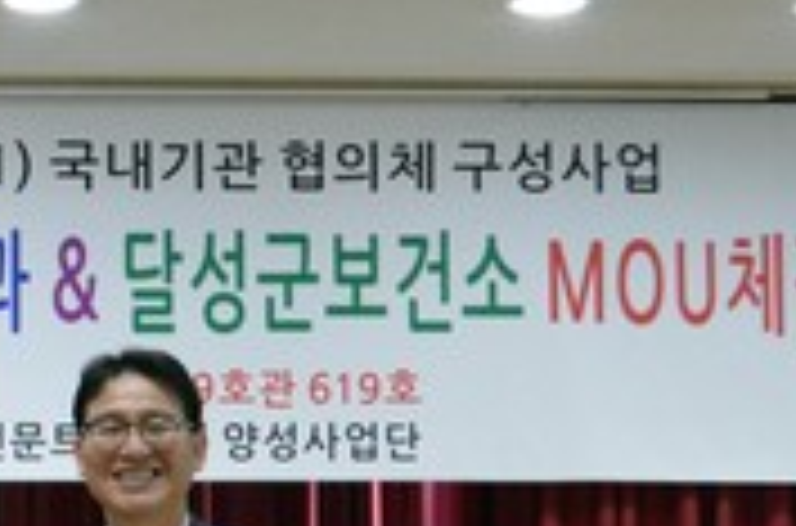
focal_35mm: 122
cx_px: -81
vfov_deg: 11.0
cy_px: 573
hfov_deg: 16.3
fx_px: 2690
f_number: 5.6
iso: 3200
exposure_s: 1/125
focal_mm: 24
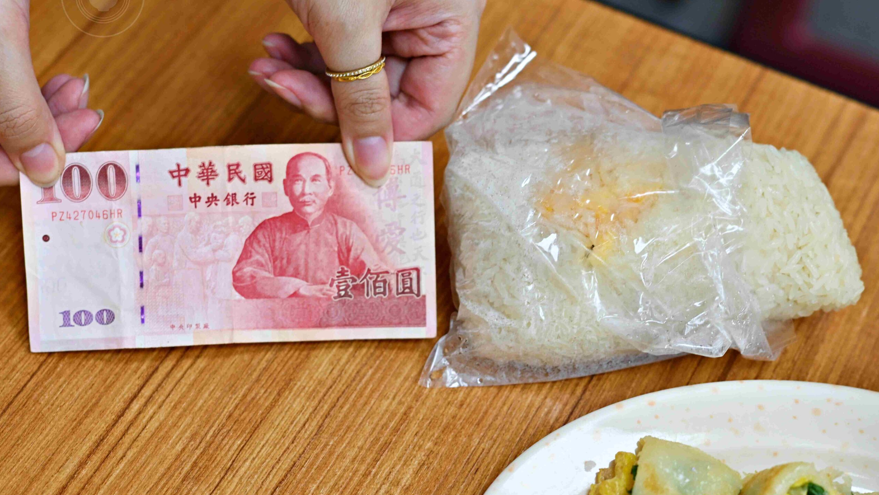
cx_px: 439
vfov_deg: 15.3
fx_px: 1841
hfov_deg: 26.9
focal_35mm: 79
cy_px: 207
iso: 220
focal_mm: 50
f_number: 2.8
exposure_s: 1/160
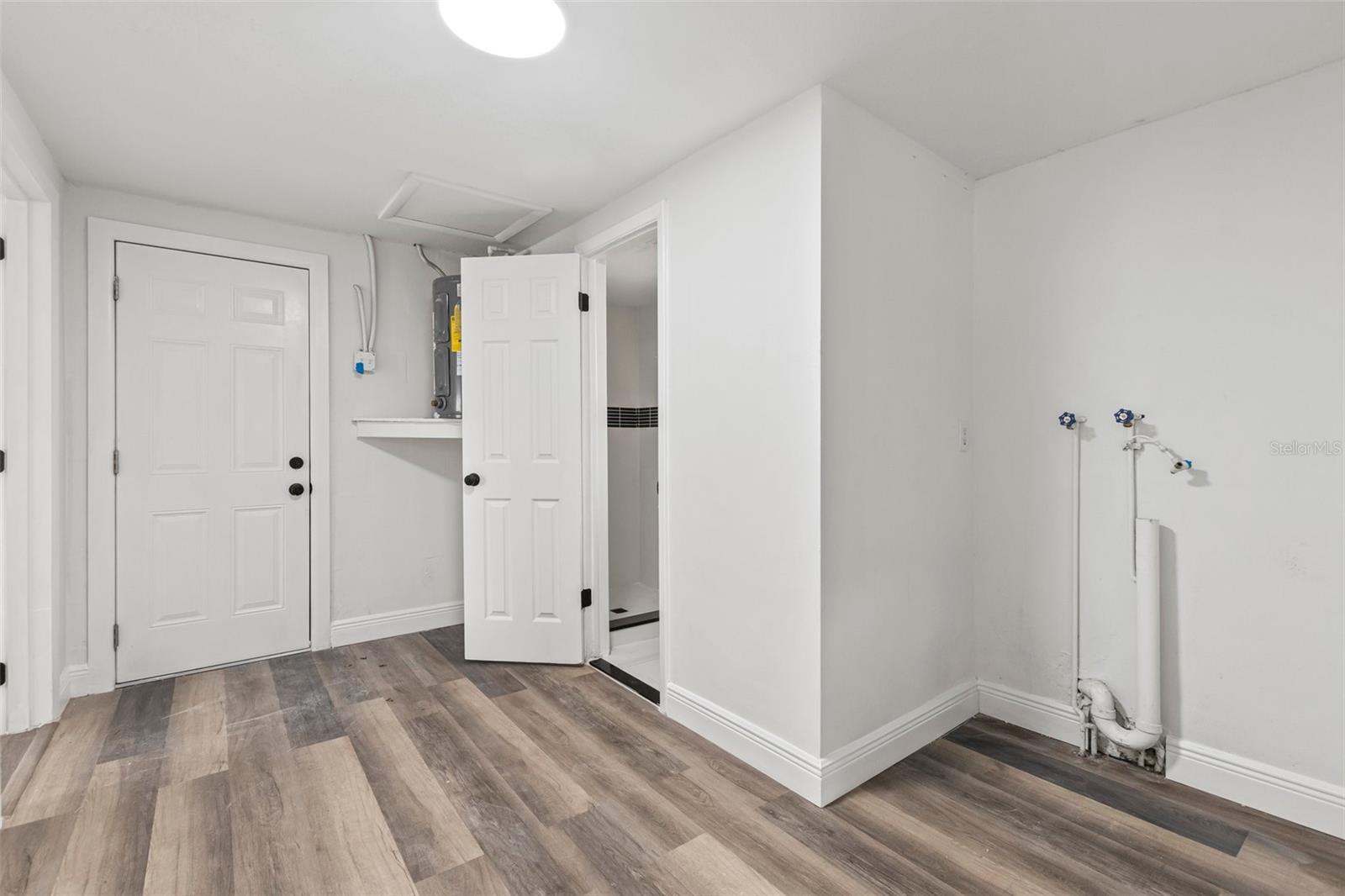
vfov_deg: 77.3
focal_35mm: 15
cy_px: 448
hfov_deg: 100.4
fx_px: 560
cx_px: 672
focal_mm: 10
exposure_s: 1/5
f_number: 7.1
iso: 400
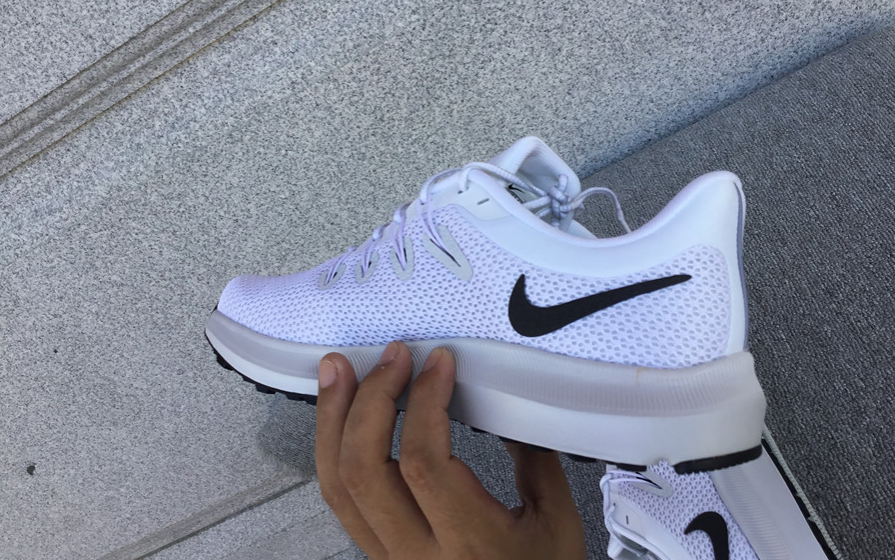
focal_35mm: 33
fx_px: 805
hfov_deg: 58.1
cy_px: 238
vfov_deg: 38.2
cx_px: 448
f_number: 2.4
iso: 25
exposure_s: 1/226
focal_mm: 3.3
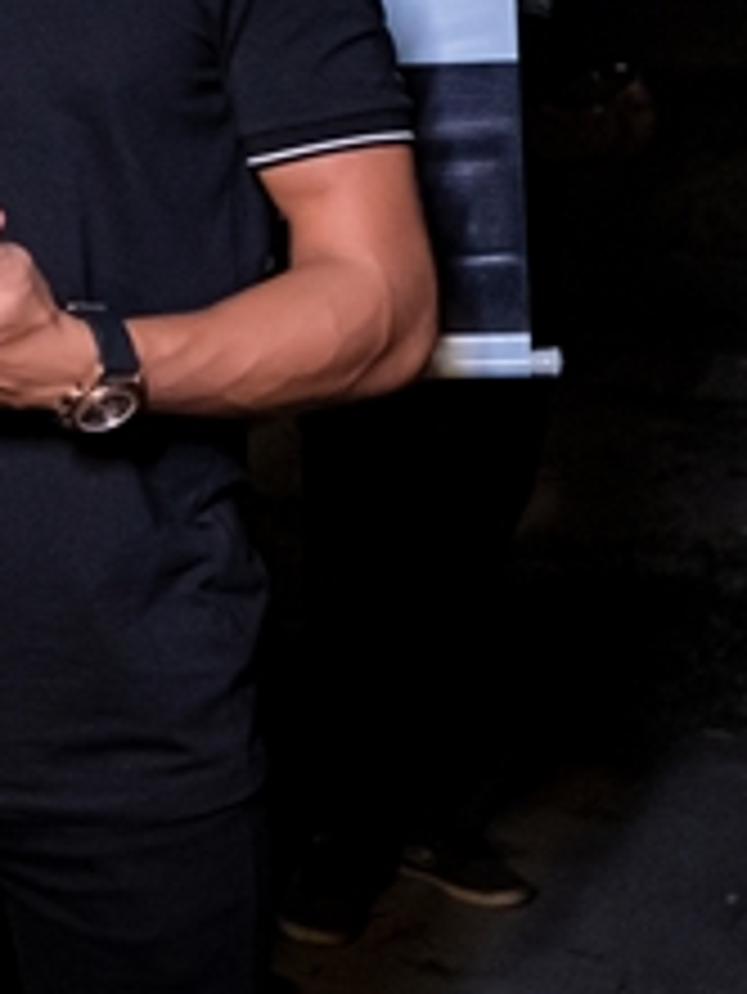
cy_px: 49
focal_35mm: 116
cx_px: -398
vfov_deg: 16.7
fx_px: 3334
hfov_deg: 12.1
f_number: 2.8
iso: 2000
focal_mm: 24
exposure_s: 1/320
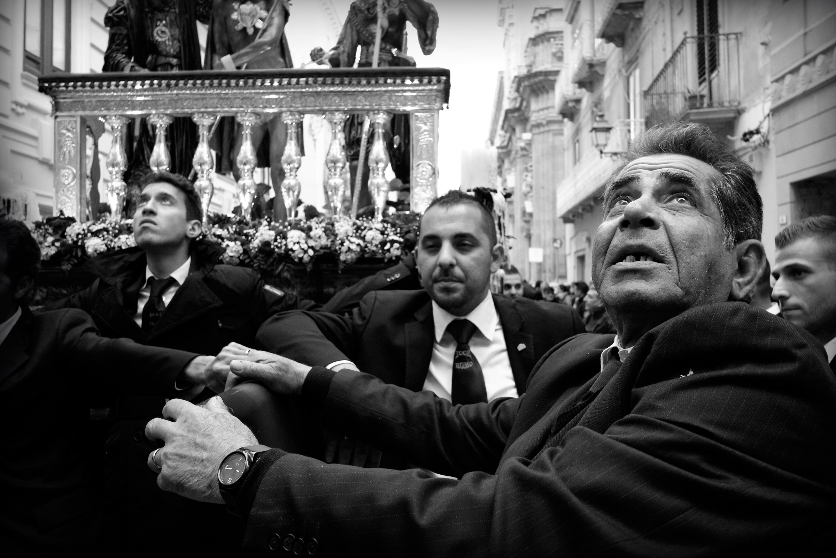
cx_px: 418
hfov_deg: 67.4
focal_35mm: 27
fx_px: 627
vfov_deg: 47.9
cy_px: 279
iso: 1600
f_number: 5.6
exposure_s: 1/200
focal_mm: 18
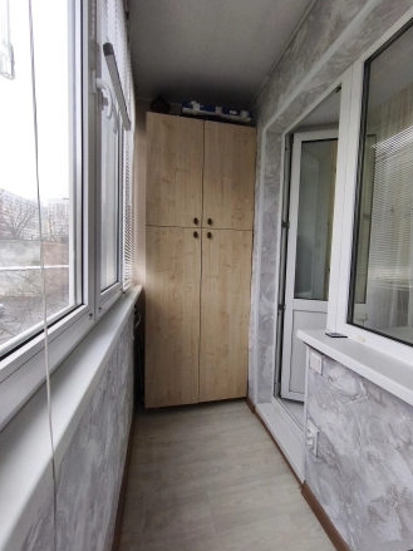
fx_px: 255
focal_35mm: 16
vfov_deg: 94.5
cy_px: 276
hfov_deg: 78.0
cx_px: 219
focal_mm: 1.91
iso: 100
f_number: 2.2
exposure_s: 1/100
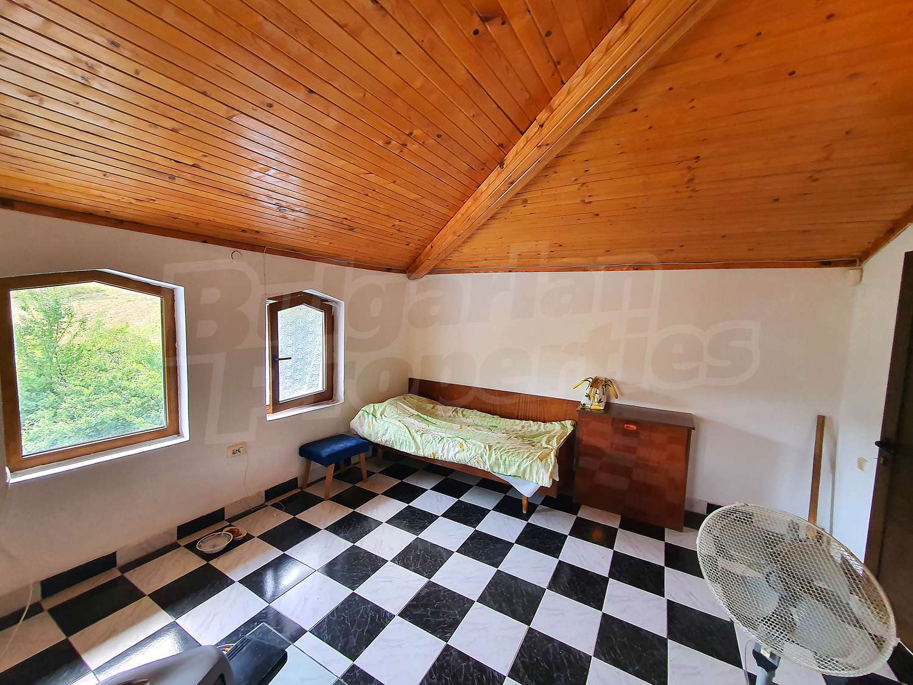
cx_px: 456
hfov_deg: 106.2
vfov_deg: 89.9
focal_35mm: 13
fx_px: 343
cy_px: 342
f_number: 2.2
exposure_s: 1/50
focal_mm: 1.8
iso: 200
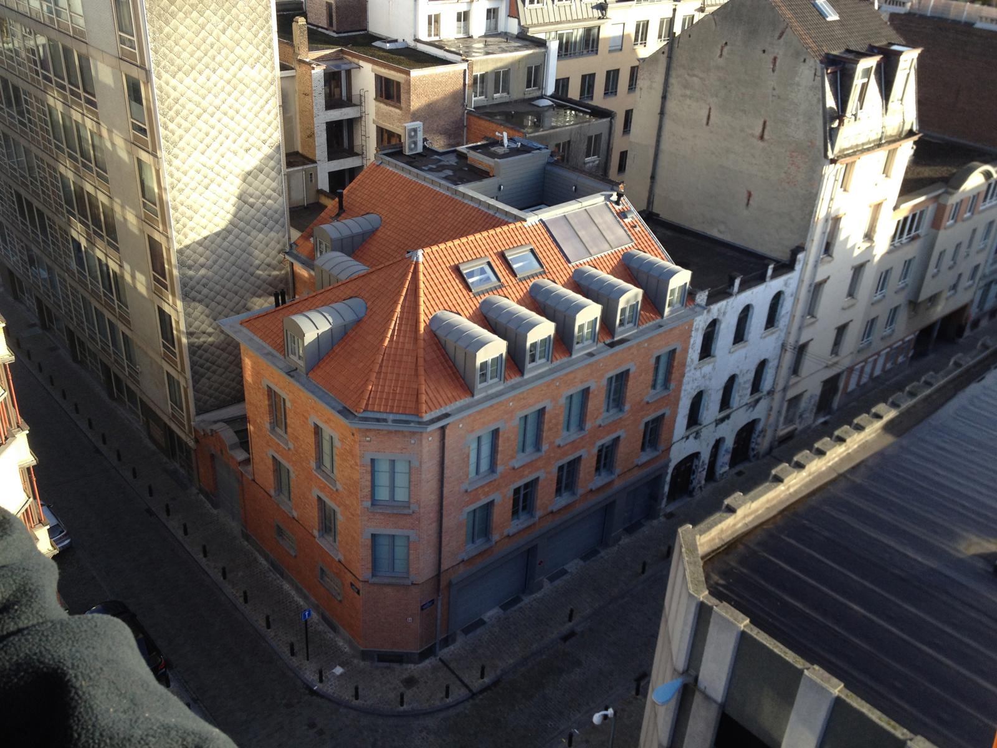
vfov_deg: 40.7
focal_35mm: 35
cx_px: 498
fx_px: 1008
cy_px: 374
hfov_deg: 52.6
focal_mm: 4.28
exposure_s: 1/276
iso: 50
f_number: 2.4
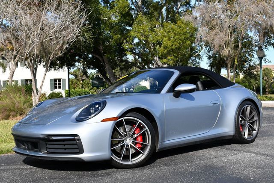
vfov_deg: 28.1
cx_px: 137
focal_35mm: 48
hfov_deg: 41.1
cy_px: 92
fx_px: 366
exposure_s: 1/250
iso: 110
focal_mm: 24
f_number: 8
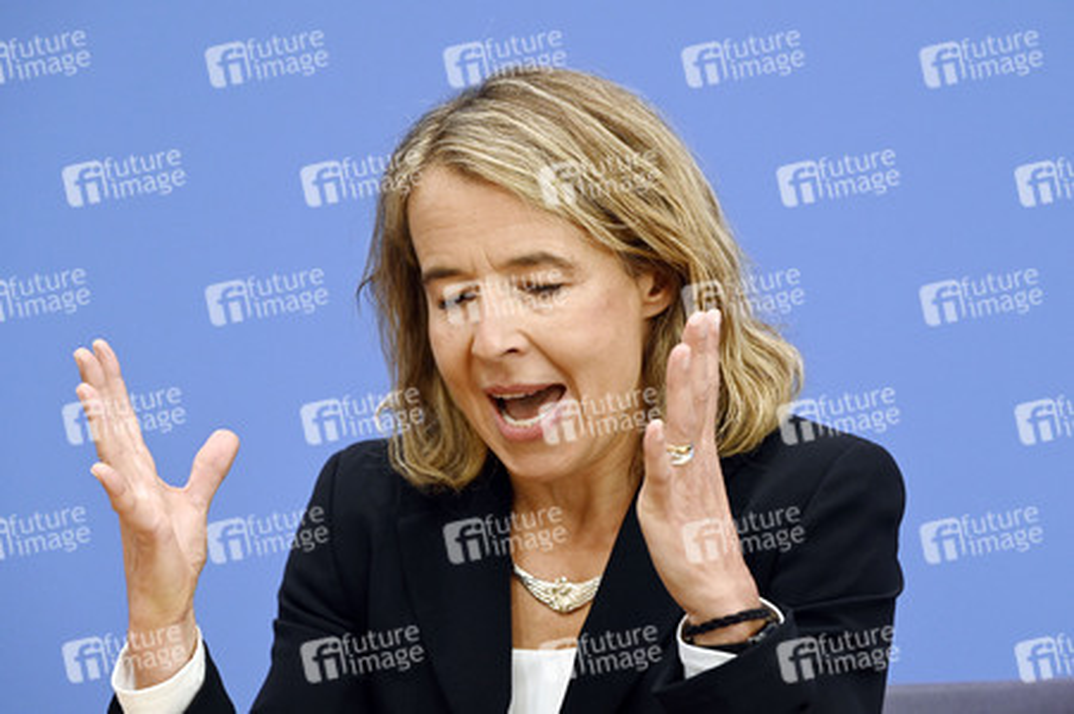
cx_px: 537
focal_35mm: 135
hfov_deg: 15.2
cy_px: 357
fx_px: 4024
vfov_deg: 10.1
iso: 4000
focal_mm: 135
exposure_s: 1/640
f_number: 5.6
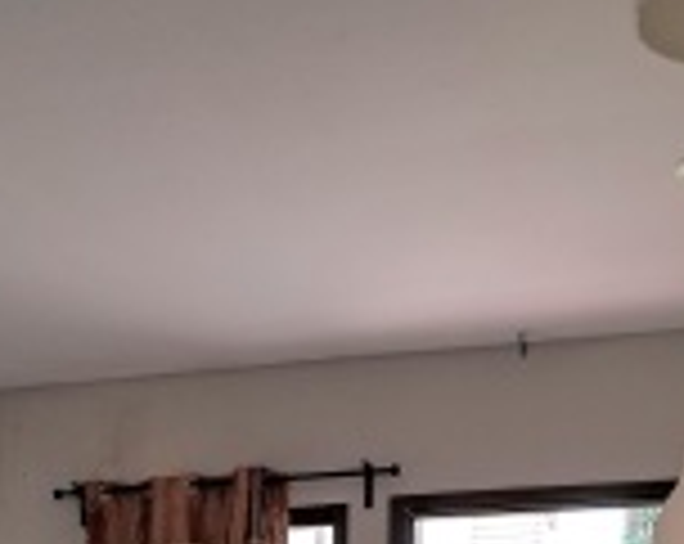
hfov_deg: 23.3
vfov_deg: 16.8
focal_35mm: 80
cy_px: 886
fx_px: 1616
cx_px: 79
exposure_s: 1/50
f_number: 1.8
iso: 200
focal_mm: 4
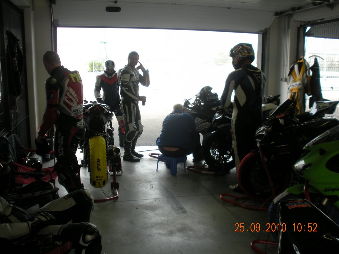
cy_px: 127
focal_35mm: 35
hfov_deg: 52.6
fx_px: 343
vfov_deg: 40.7
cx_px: 170
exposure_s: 1/88.5
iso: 64
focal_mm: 6.3
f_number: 3.5
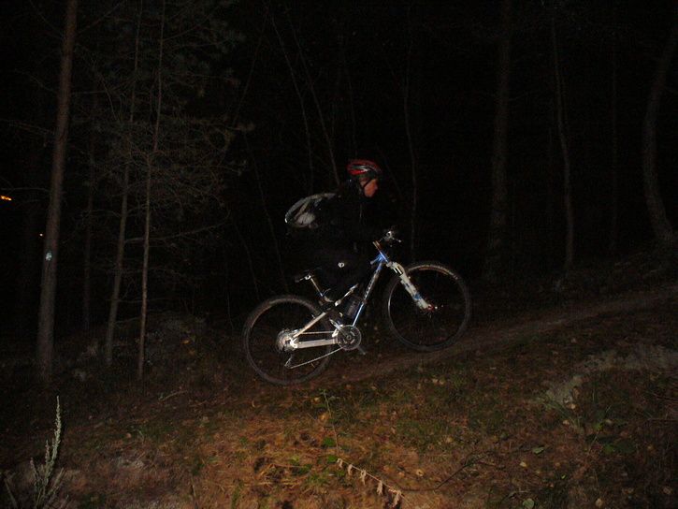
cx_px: 339
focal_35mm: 37
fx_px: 725
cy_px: 254
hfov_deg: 50.1
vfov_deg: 38.7
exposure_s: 1/60
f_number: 2.8
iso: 400
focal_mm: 6.1
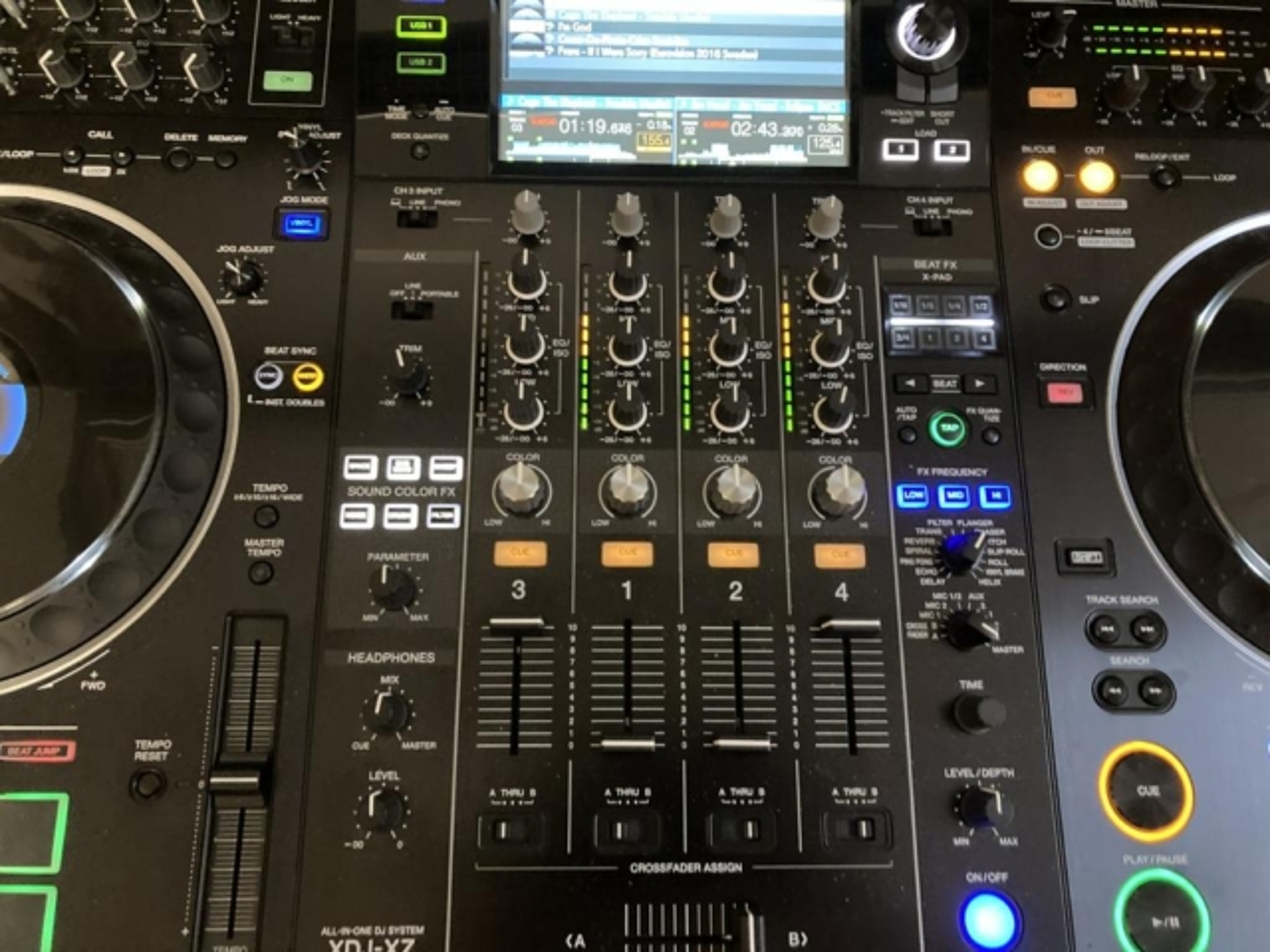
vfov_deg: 49.7
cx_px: 635
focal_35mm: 28
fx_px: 1027
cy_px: 476
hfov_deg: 63.4
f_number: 1.8
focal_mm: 3.99
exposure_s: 1/20
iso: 640
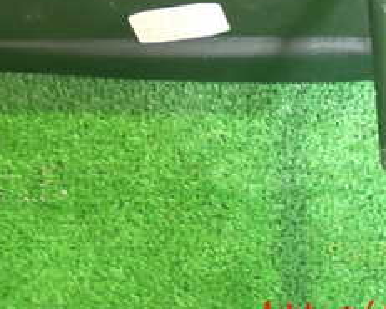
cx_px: 140
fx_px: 1566
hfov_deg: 14.0
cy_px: -37
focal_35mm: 137
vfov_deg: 11.1
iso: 800
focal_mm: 9.65
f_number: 3.3
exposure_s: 1/15
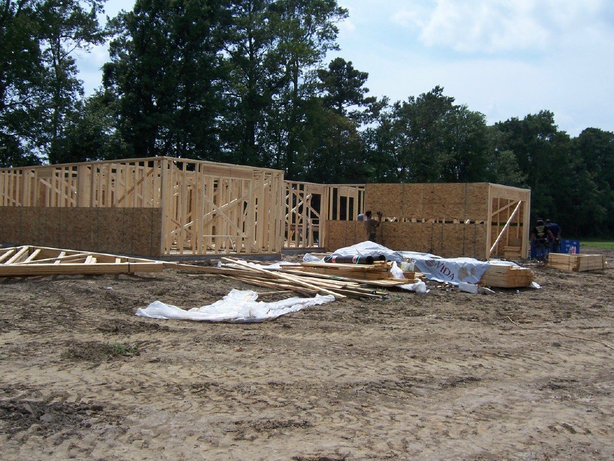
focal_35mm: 36
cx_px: 307
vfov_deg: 39.7
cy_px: 230
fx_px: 639
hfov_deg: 51.4
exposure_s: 1/800
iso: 80
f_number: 4.5
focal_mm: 6.2
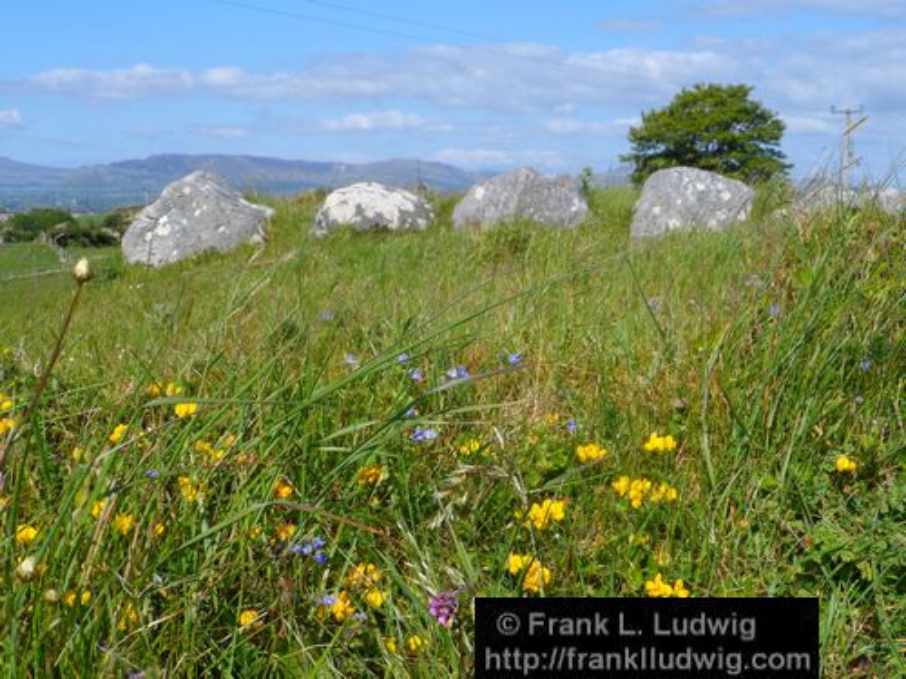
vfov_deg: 27.5
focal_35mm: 53
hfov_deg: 36.2
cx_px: 453
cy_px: 340
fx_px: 1387
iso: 80
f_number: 5.6
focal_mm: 8.7
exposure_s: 1/500
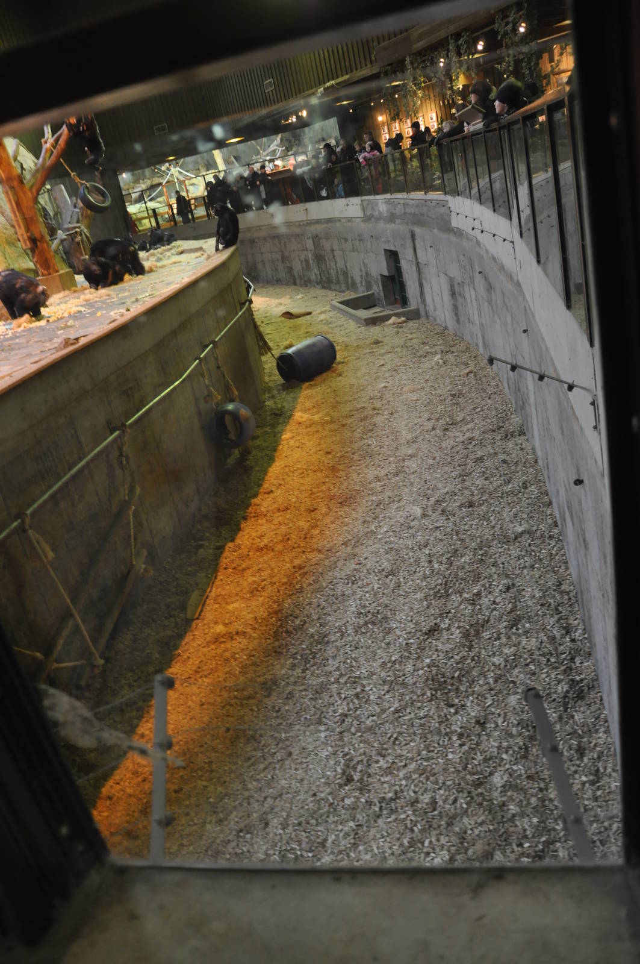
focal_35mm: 27
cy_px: 482
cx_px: 320
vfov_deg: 67.4
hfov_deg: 47.8
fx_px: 722
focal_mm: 18
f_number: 3.5
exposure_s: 1/13
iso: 800
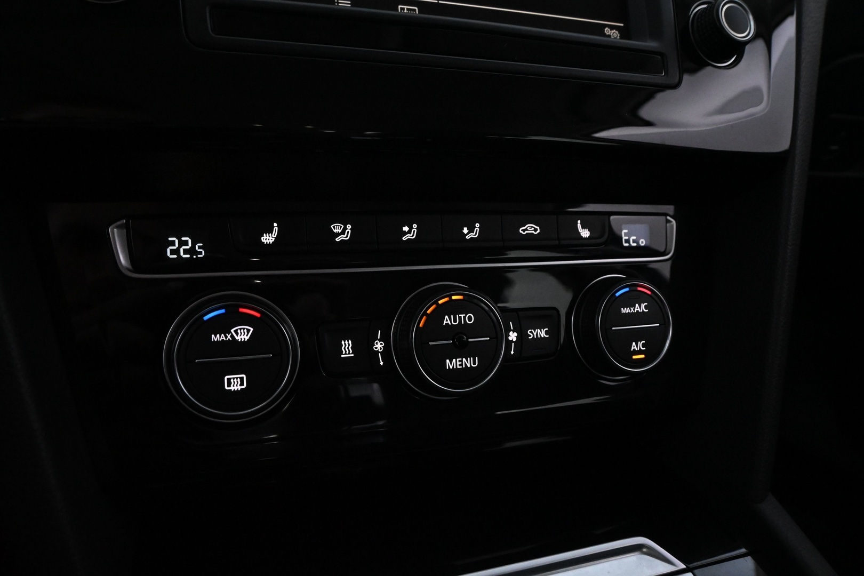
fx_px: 648
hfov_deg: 67.4
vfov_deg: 47.9
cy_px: 288
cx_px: 432
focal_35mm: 27
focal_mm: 18
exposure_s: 1/50
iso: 5000
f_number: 6.3
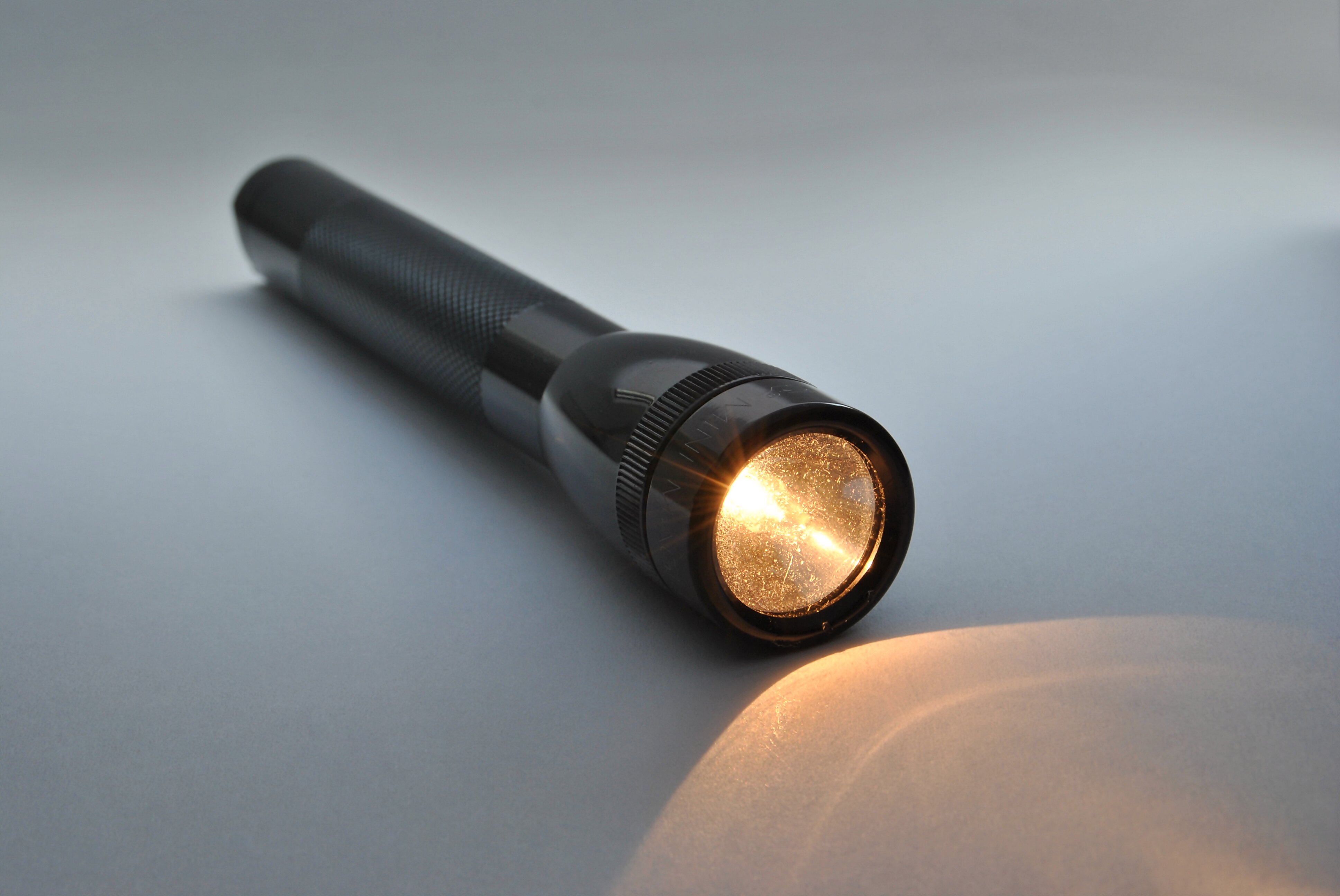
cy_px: 448
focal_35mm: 82
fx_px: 3075
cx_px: 670
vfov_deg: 16.6
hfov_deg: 24.6
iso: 100
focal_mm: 55
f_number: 13
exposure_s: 1/4
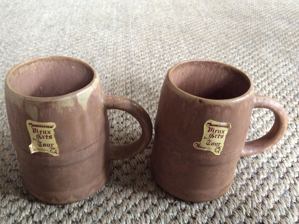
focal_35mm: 32
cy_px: 112
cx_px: 150
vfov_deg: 44.1
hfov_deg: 56.9
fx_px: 276
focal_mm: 3.3
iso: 320
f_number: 2.4
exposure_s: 1/25
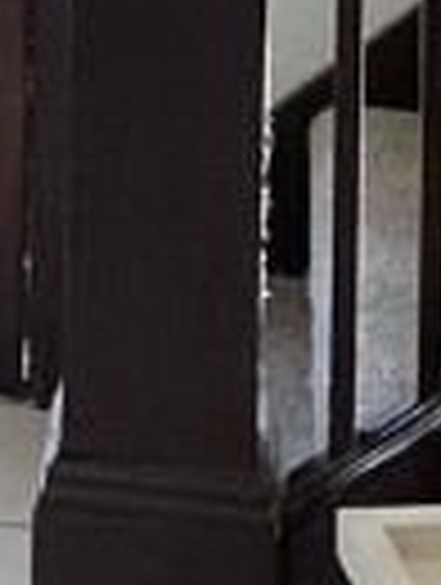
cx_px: -302
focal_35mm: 171
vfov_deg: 9.8
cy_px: -927
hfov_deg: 8.4
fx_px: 2895
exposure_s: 1/60
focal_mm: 3
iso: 40
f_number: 1.8
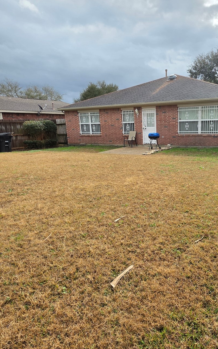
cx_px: 155
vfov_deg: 79.6
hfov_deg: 53.3
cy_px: 173
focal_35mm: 22
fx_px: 209
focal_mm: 2.2
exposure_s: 1/1983
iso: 40
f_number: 1.9
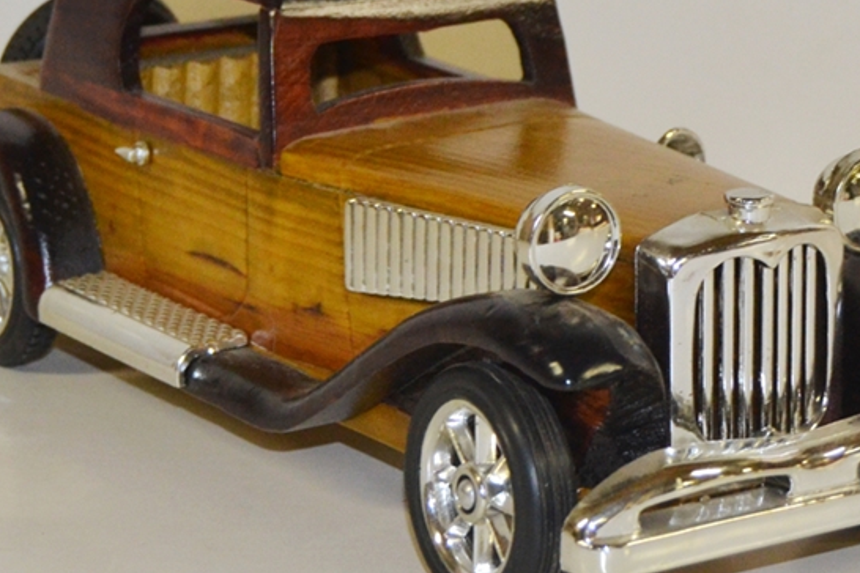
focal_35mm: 94
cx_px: 446
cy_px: 237
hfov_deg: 21.7
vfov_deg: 14.5
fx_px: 2245
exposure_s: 1/60
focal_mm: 38
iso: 1100
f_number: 4.8
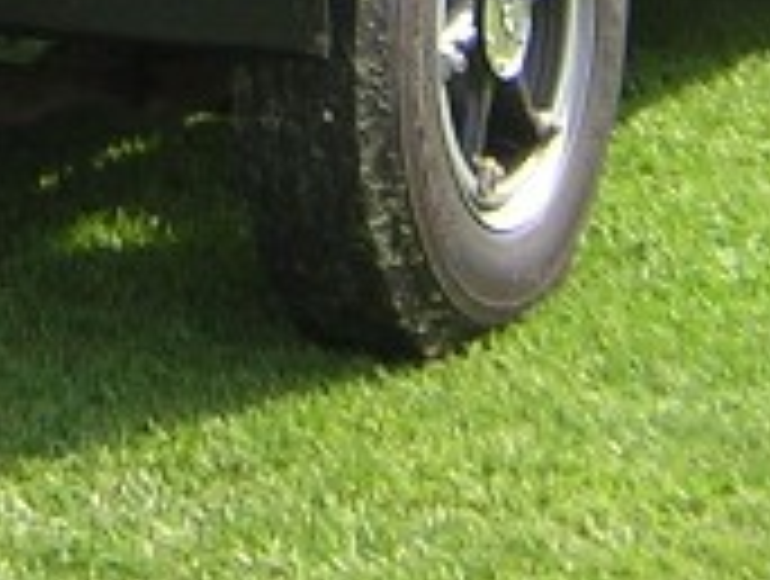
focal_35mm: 168
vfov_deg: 8.2
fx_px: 3745
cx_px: 36
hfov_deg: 11.6
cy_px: -755
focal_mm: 4.7
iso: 100
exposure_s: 1/320
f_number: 2.6
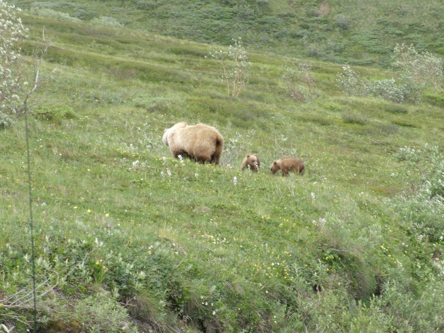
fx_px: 2309
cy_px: 166
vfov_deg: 8.2
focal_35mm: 180
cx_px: 222
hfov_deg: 11.0
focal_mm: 32
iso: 80
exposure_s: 1/200
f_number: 4.5
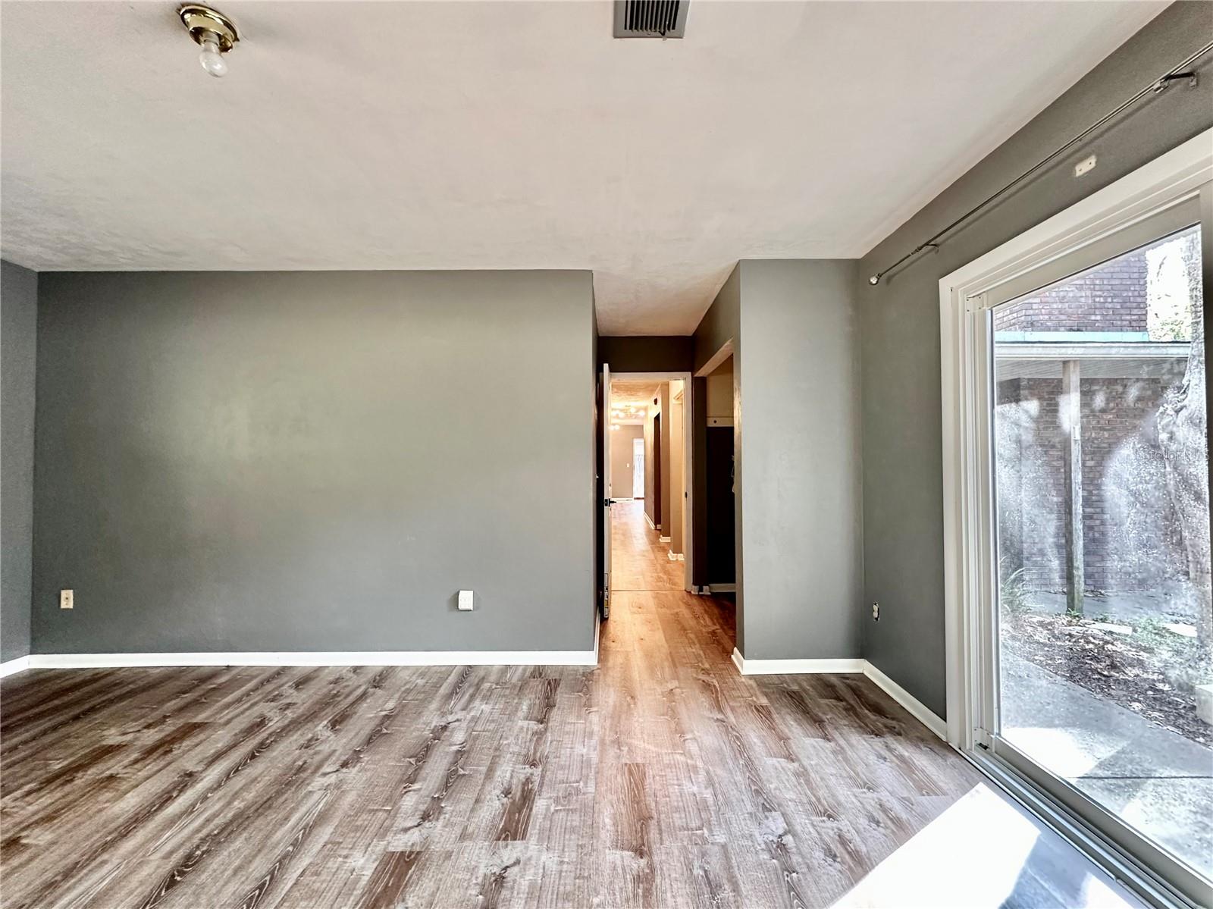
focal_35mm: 14
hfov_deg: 102.1
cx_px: 606
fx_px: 490
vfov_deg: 85.6
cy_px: 454
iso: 250
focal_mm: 2.22
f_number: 2.2
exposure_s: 1/60
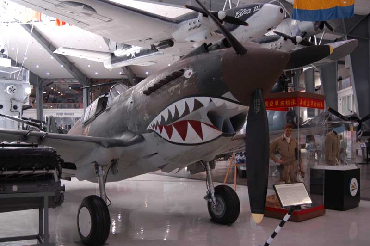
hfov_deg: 53.2
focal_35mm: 36
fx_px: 370
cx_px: 185
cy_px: 123
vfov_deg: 36.8
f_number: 3.5
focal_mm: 24
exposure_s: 1/30
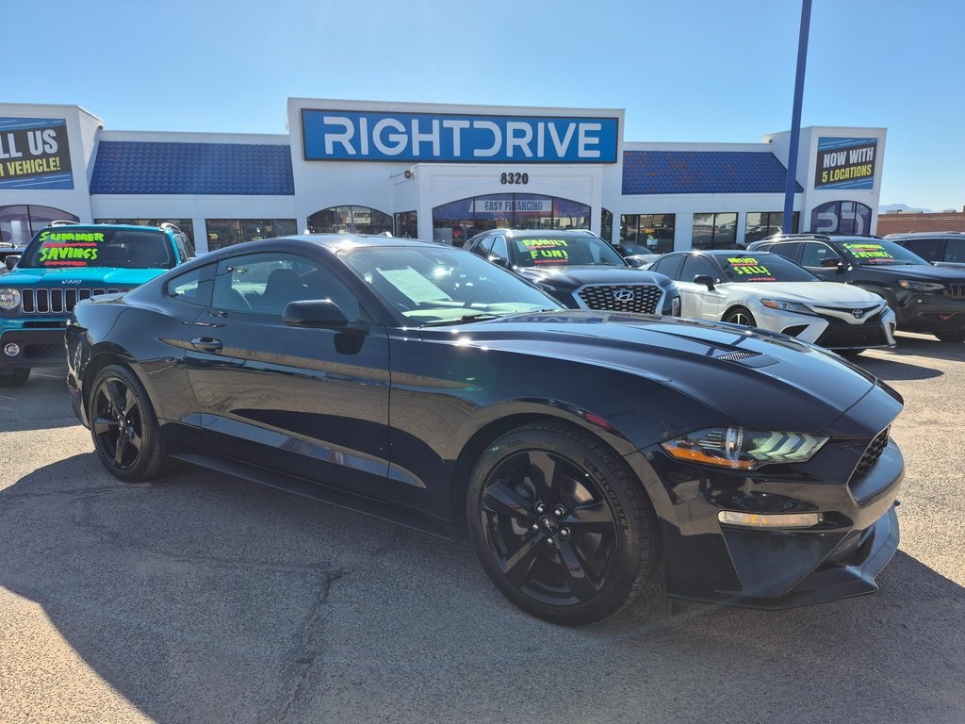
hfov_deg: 73.9
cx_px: 482
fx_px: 641
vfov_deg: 58.9
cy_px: 362
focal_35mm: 23
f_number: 1.8
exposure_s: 1/1172
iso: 25
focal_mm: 5.4
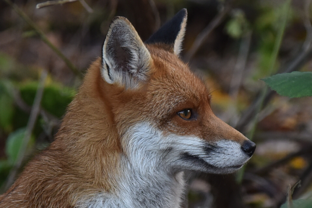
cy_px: 104
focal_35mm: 120
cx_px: 156
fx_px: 1040
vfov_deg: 11.4
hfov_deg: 17.1
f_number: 4
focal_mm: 120
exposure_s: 1/250
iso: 500
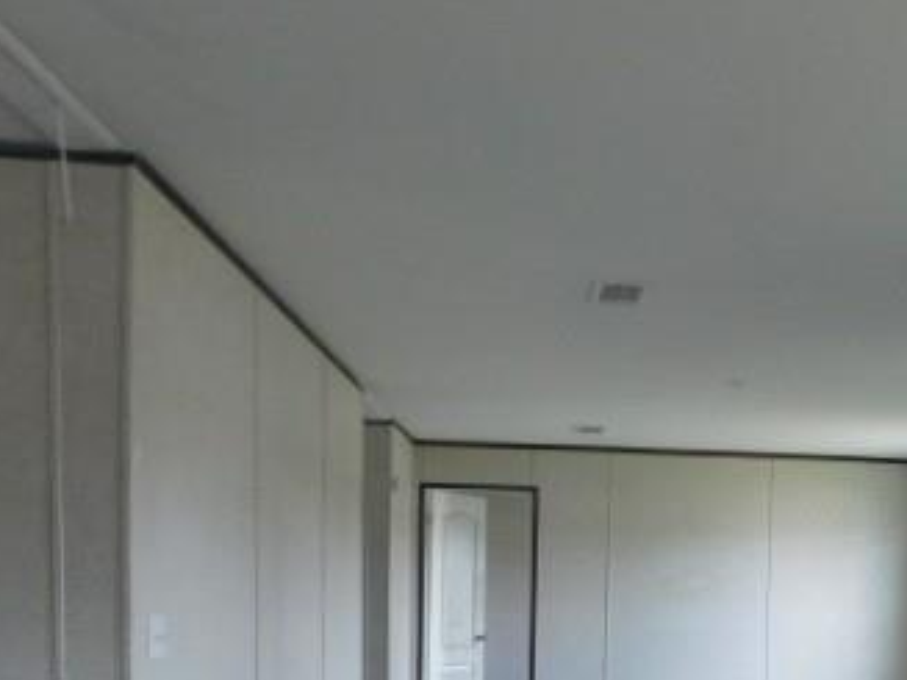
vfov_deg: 30.2
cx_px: 688
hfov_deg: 40.8
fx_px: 1179
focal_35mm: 45
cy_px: 658
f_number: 3
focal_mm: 4
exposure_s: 1/30
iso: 200
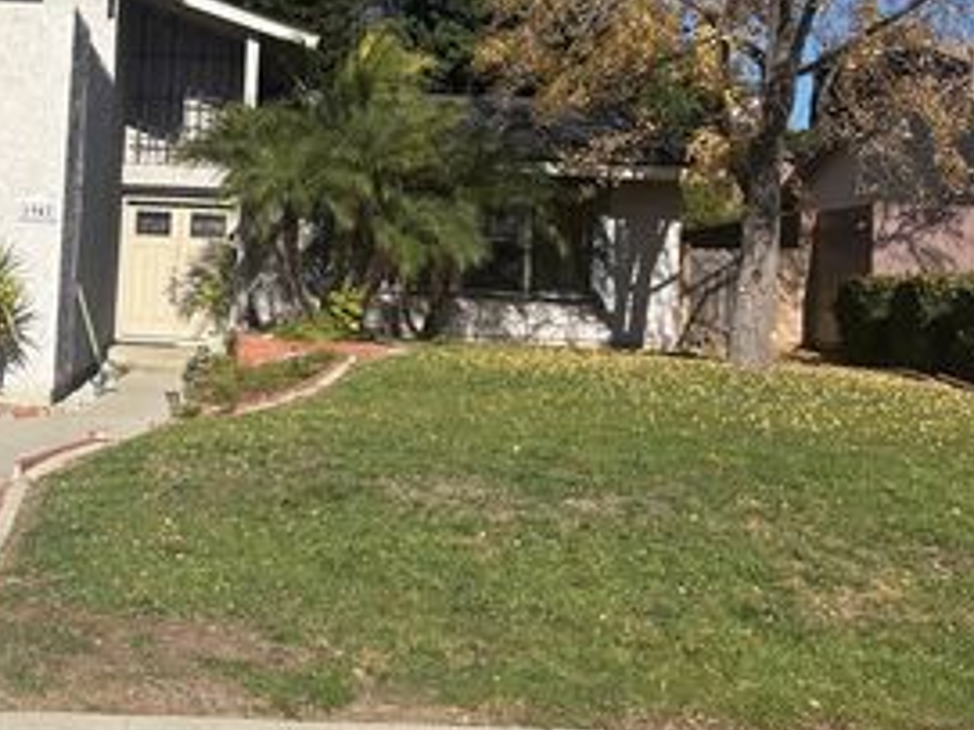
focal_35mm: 48
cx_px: 108
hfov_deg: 37.3
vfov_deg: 30.0
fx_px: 1350
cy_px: 228
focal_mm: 5.96
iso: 50
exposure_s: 1/6329
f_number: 1.6
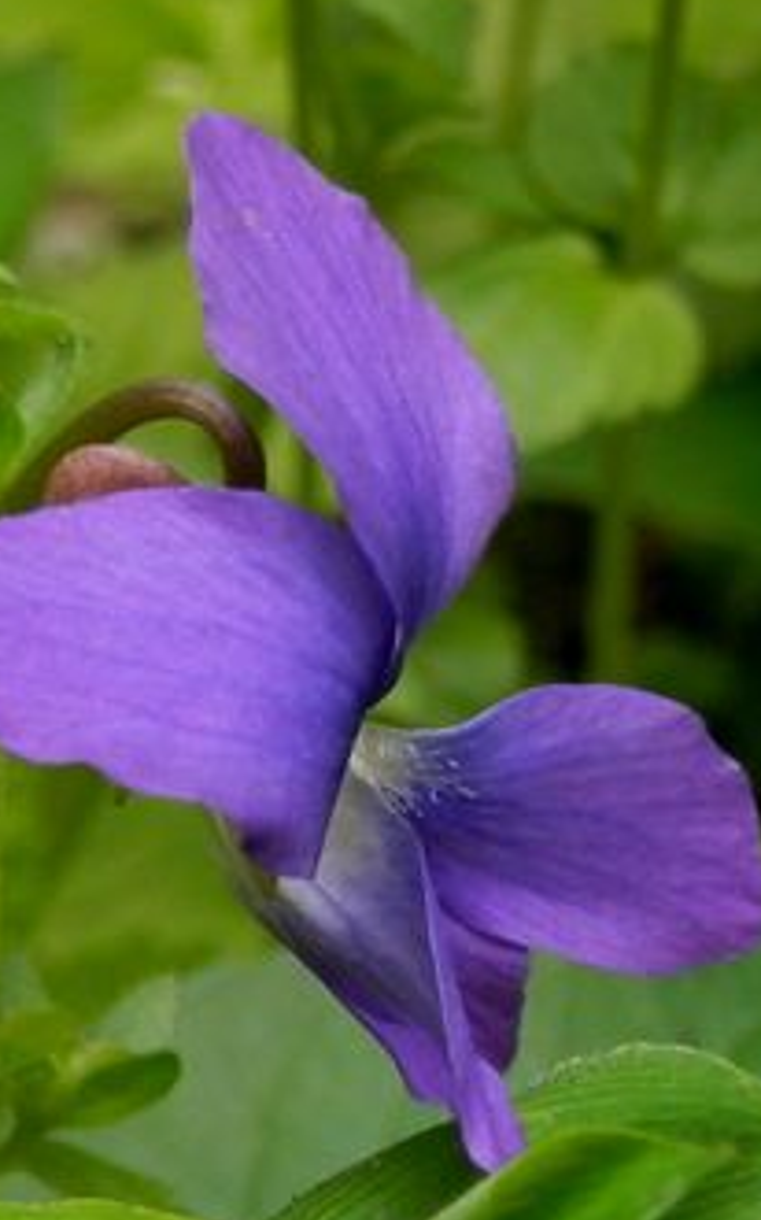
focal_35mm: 249
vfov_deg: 8.4
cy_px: 832
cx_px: 144
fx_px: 8270
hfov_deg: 5.3
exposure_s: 1/125
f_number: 4.9
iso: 200
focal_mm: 17.3
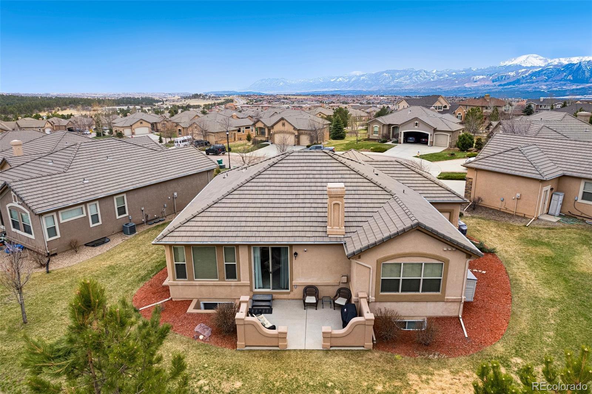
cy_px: 197
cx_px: 296
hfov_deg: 78.6
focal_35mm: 22
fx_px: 362
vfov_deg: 57.2
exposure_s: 1/1000
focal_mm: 8.38
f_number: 2.8
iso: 100
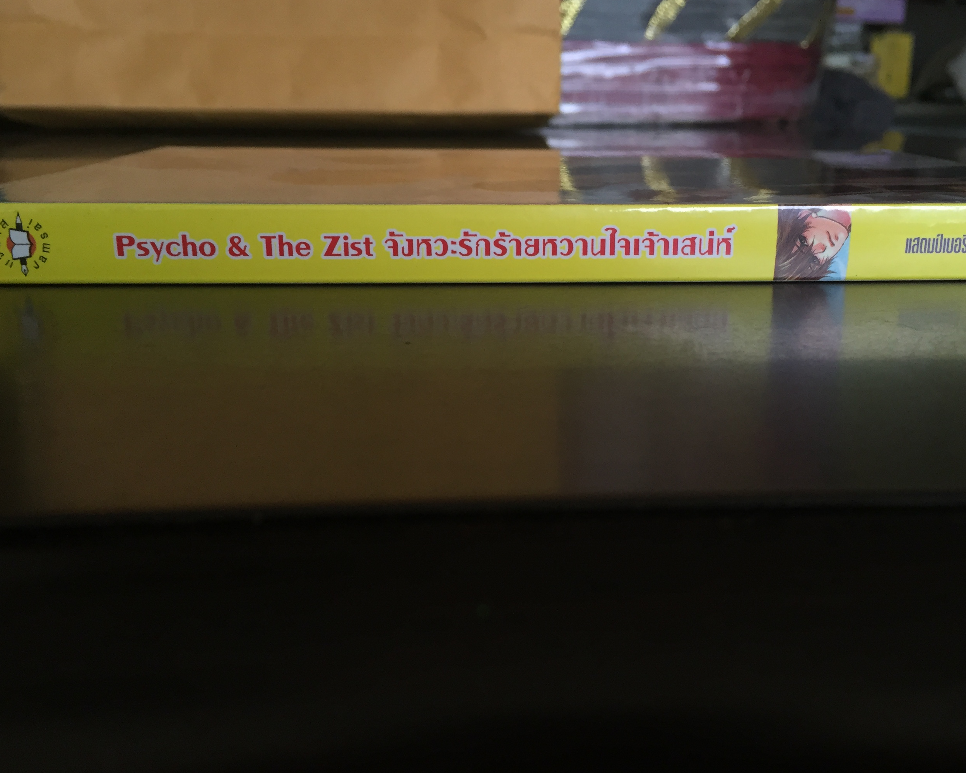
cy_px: 400
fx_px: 1058
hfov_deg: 49.0
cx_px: 546
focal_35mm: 37
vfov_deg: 40.1
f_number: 2.2
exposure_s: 1/33
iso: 50
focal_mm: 4.15
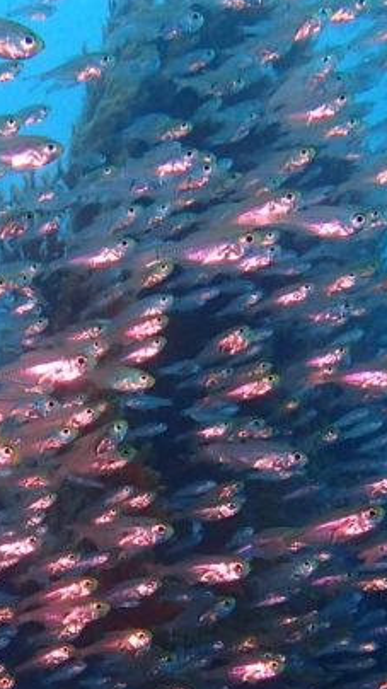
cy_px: 600
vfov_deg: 29.5
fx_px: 1260
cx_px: 73
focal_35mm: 69
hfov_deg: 17.3
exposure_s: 1/100
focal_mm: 4.5
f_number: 2.8
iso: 200
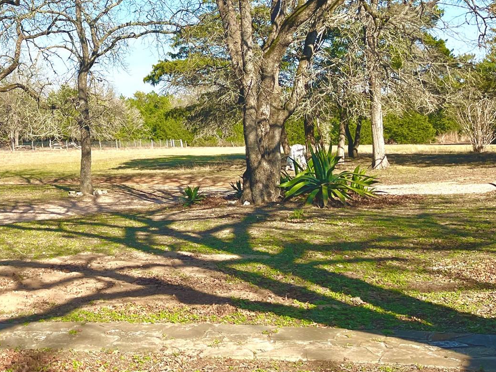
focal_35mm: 51
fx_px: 731
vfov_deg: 27.5
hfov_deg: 34.9
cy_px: 32
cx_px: 31
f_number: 1.6
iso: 50
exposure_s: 1/2755
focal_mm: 5.1
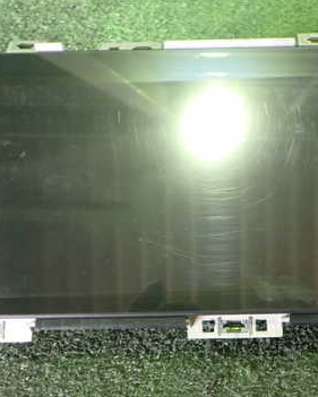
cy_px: 188
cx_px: 234
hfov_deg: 29.8
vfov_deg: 37.3
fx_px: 588
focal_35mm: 50
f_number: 2.3
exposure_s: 1/30
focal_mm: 5.4
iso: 640
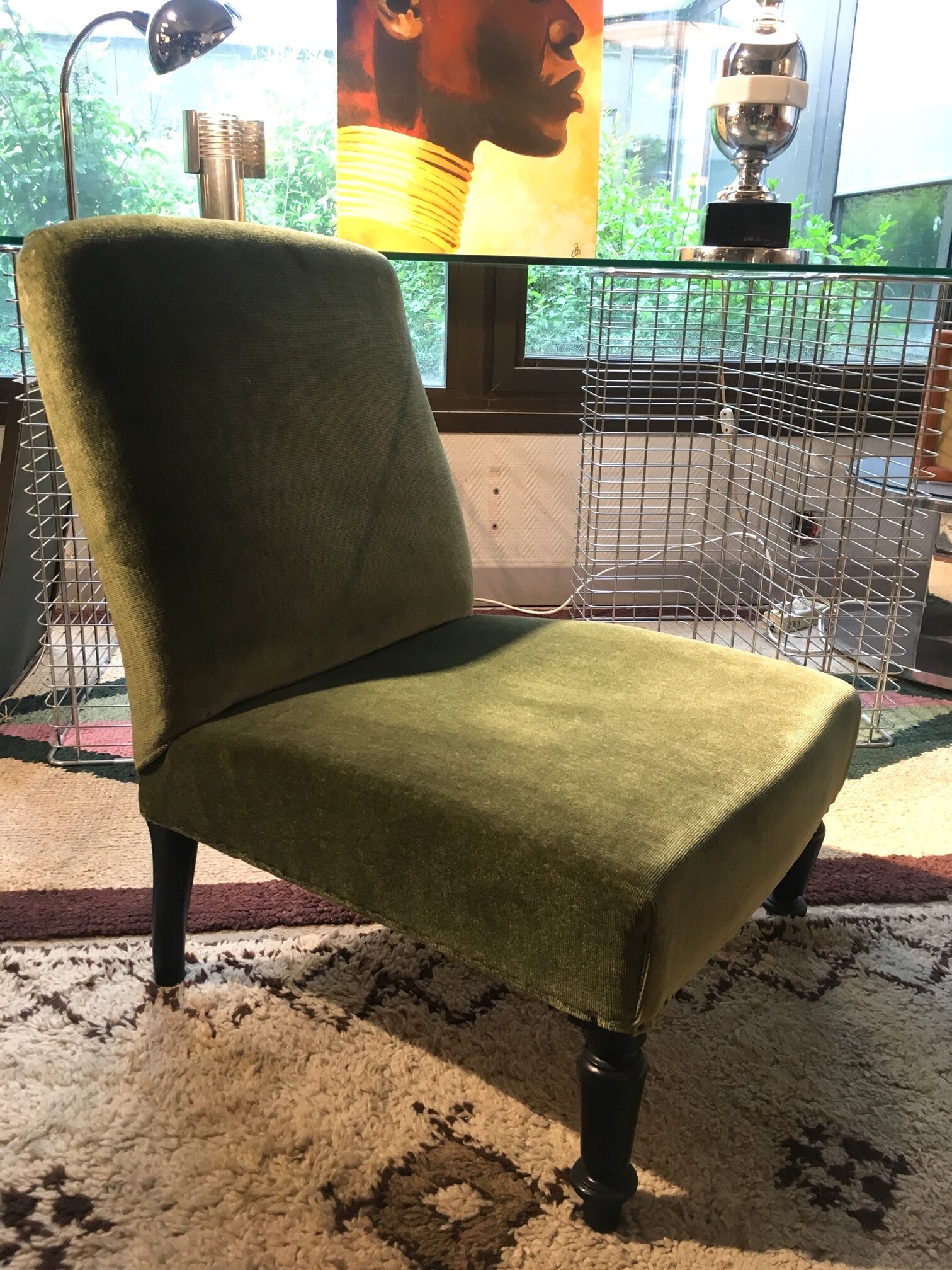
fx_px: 1063
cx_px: 476
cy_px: 635
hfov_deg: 48.2
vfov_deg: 61.7
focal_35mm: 29
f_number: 2.2
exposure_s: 1/33
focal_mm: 4.15
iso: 100
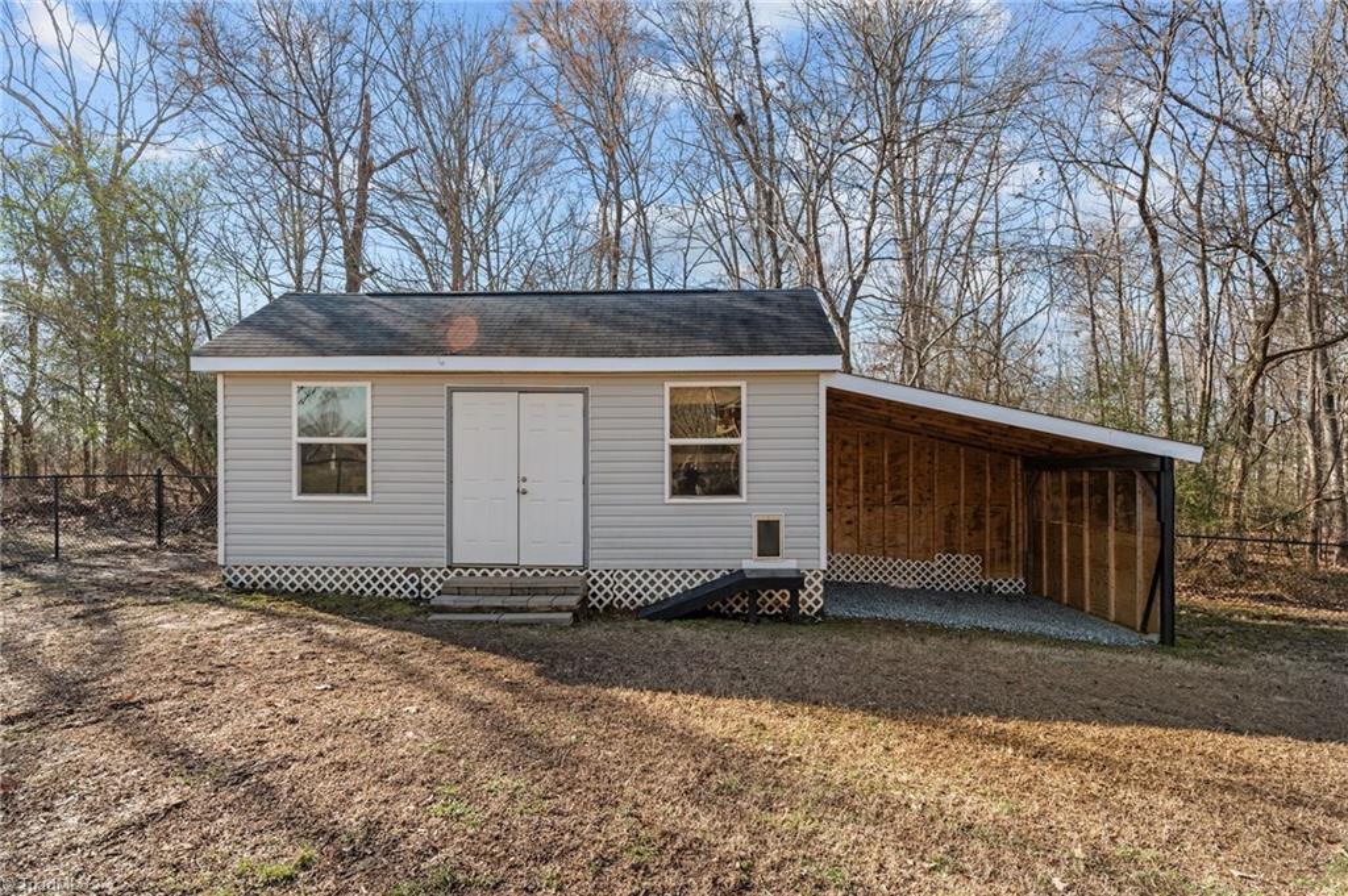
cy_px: 448
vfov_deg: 64.5
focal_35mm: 19
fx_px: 711
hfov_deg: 87.0
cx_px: 674
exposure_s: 1/200
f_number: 7.1
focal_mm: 19
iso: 200
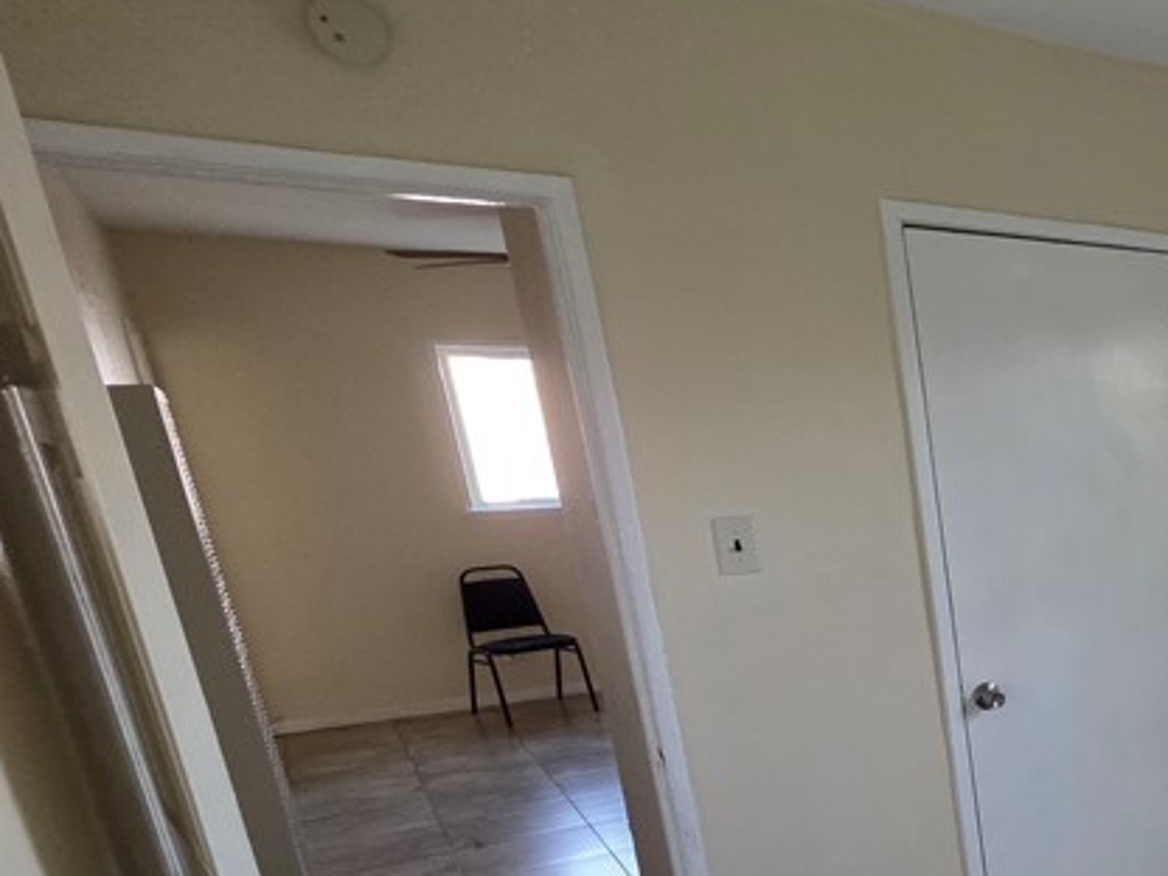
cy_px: 766
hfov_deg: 39.9
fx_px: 1080
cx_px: 1409
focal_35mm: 32
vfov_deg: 41.2
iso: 320
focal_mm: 2.2
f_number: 1.9
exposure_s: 1/60
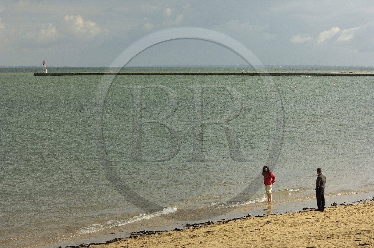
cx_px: 187
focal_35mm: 117
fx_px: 1214
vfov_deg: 11.7
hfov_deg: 17.5
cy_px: 124
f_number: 10
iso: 100
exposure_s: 1/160
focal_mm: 78
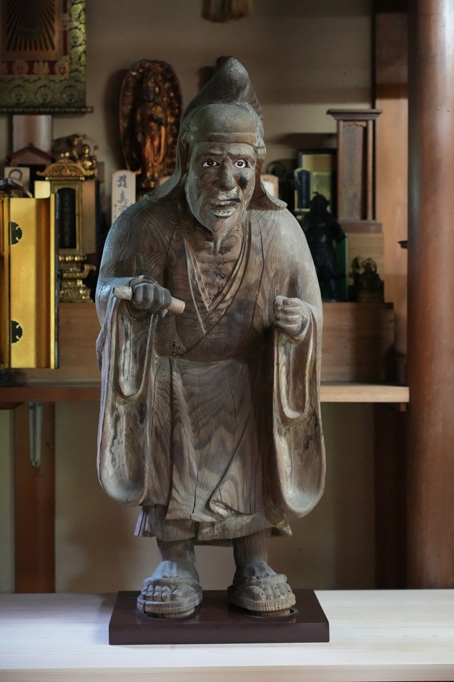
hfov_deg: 21.6
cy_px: 341
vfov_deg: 31.9
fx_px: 1192
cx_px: 227
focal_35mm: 63
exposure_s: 1/100
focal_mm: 63
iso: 12800
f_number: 4
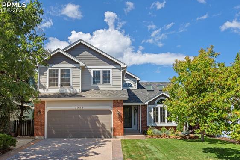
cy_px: 89
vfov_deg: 39.9
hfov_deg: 57.2
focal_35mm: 33
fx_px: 220
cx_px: 109
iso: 250
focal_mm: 29
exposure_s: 1/250
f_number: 6.7
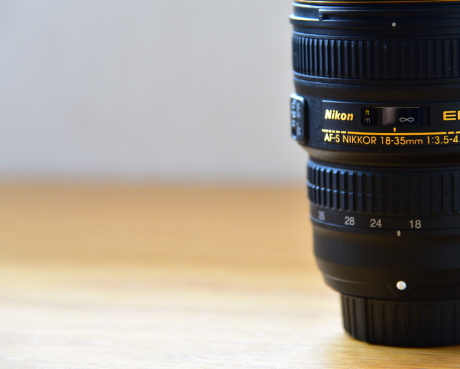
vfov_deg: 9.5
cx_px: 305
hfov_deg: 11.9
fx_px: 2206
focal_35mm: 162
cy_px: 150
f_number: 4.5
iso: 1000
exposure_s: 1/60
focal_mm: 120
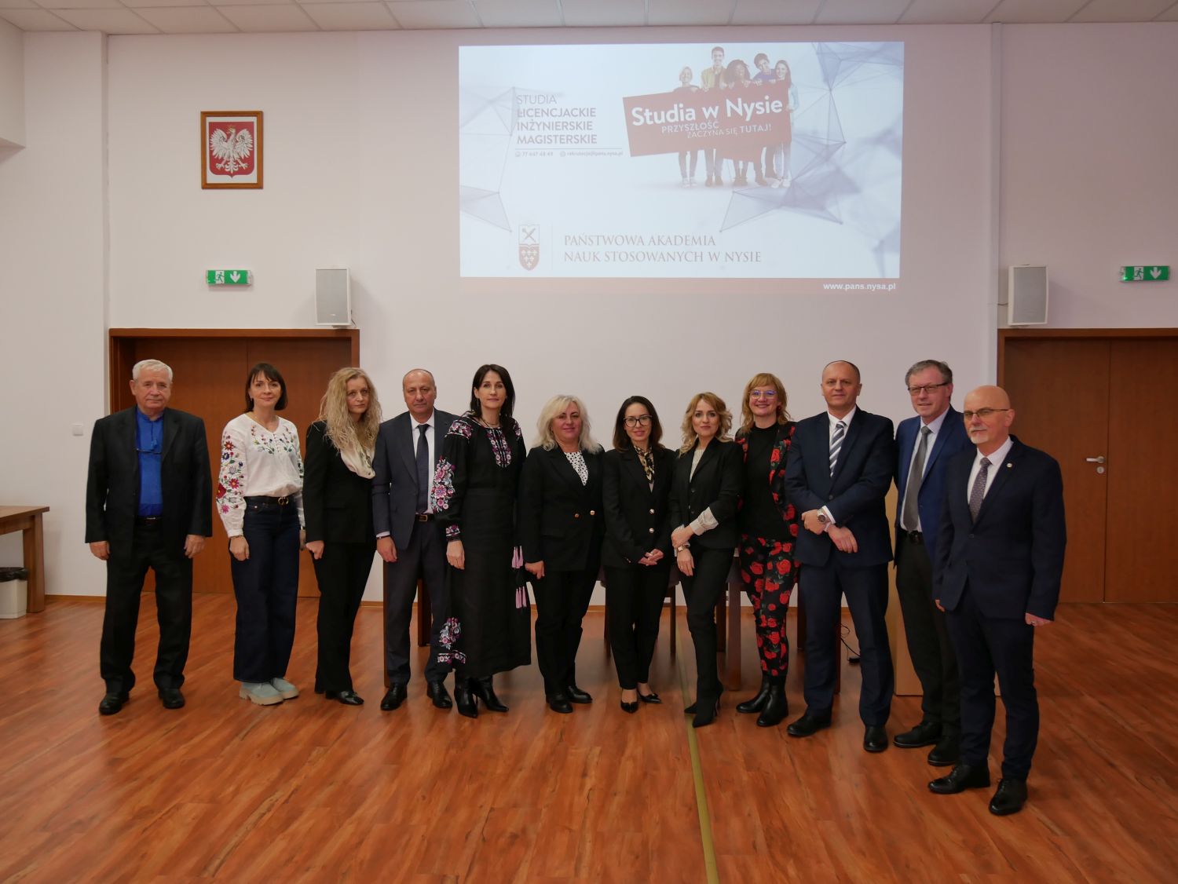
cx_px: 589
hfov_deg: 59.9
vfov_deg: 46.8
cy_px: 442
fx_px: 1021
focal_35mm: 30
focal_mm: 15
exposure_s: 1/60
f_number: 3.6
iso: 400
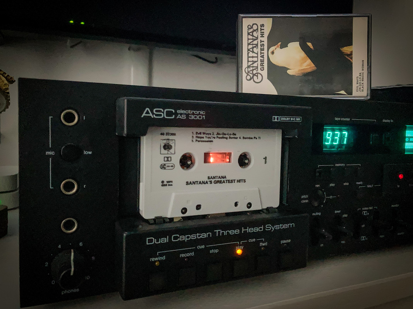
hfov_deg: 63.4
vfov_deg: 49.7
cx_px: 206
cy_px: 154
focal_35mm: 28
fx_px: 334
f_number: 1.8
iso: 640
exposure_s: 1/18
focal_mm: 3.99
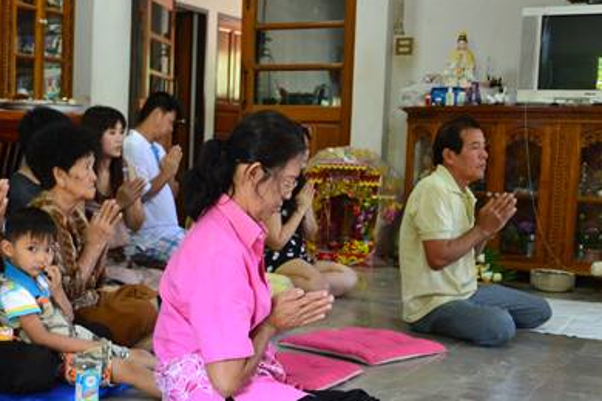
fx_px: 1003
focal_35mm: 60
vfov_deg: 22.6
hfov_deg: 32.7
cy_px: 253
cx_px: 140
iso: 800
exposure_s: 1/15
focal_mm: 26
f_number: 5.6
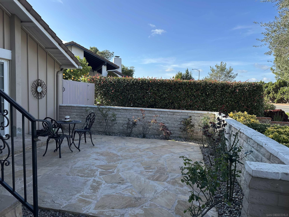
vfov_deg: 56.8
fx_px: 200
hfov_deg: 71.6
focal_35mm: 24
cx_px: 144
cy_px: 108
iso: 80
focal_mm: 6.86
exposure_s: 1/1916
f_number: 1.78
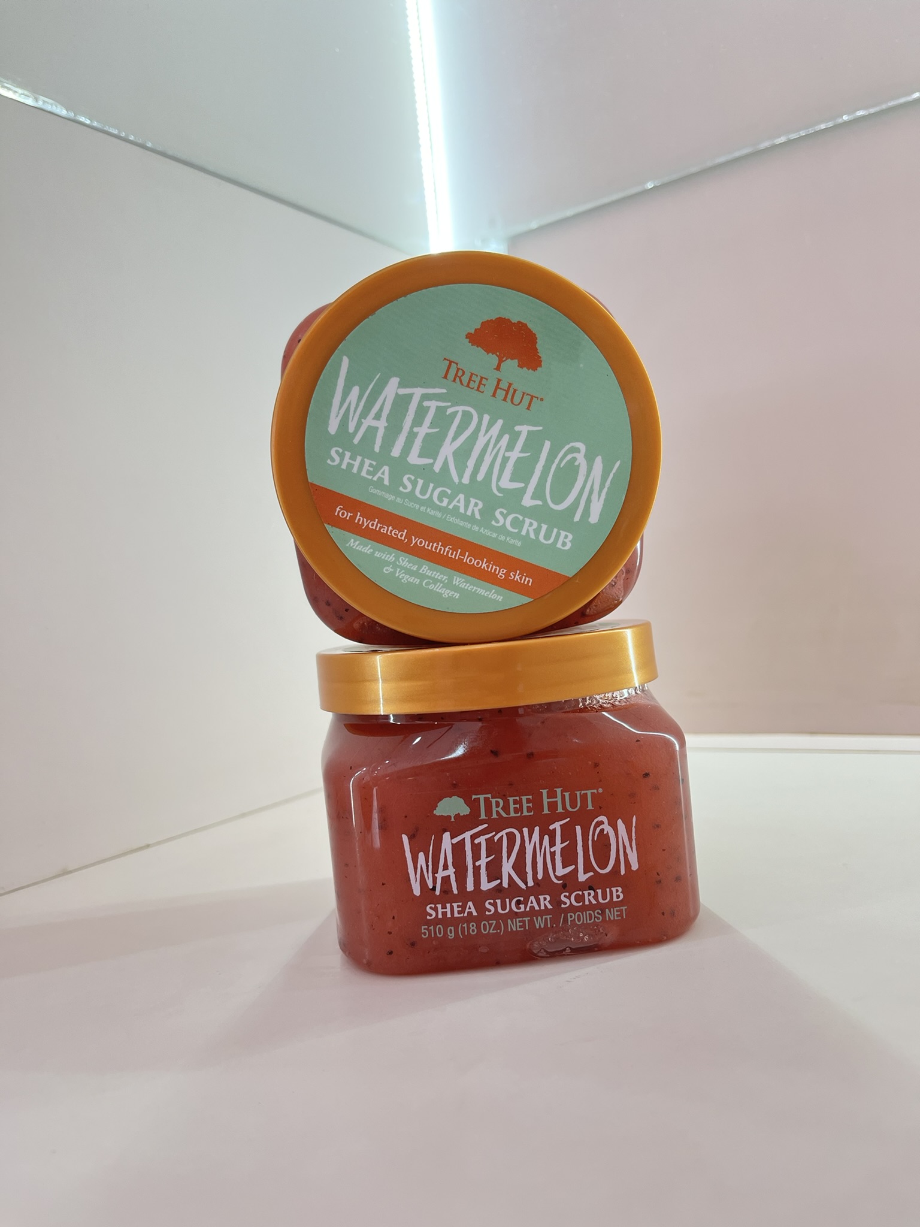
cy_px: 614
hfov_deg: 53.1
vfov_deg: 67.3
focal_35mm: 26
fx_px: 921
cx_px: 460
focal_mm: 5.1
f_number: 1.6
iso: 100
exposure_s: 1/120
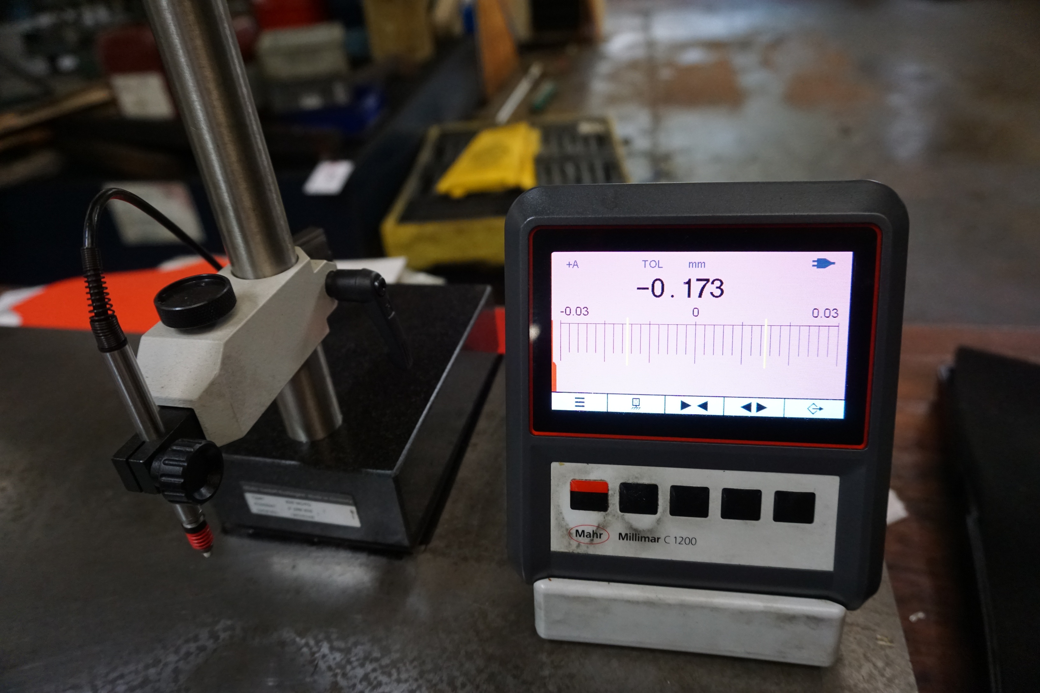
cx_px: 520
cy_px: 346
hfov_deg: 73.7
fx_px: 693
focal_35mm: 24
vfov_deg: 53.1
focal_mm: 16
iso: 1250
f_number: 4
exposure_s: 1/160
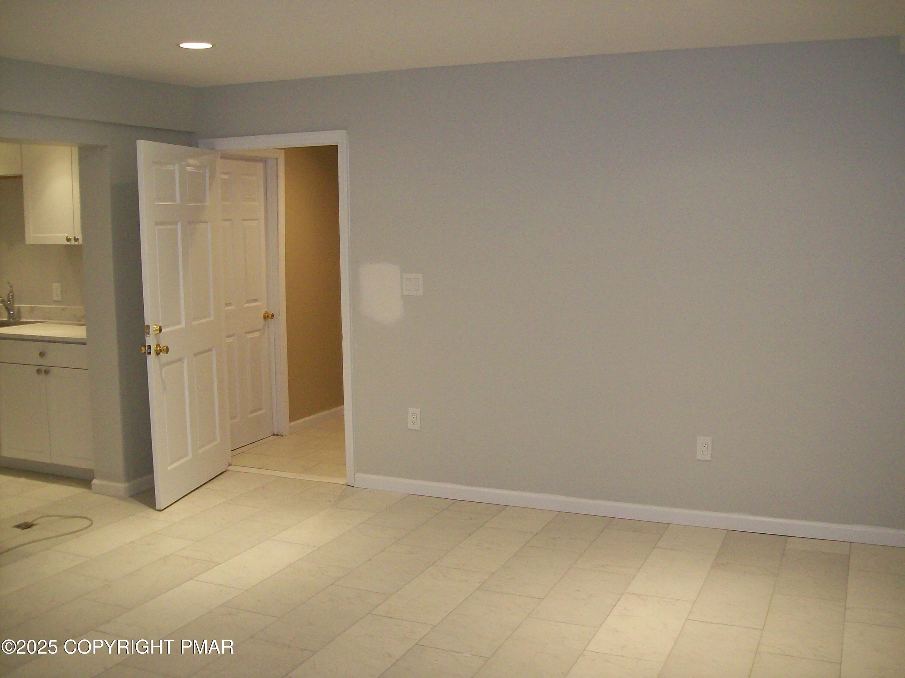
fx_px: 941
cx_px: 452
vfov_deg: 39.7
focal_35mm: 36
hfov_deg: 51.4
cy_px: 339
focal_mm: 6
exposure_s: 1/64
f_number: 2.7
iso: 200
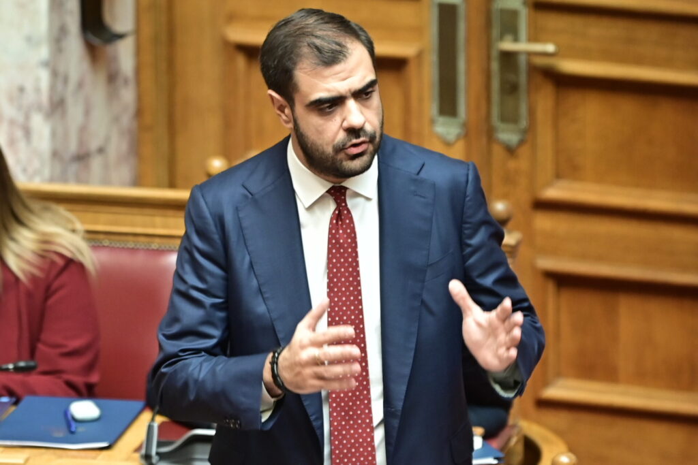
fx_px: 5817
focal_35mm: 300
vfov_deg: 4.6
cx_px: 349
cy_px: 232
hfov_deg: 6.9
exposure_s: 1/160
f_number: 3.2
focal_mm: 200
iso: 800
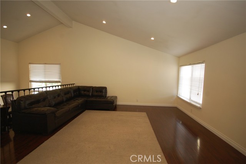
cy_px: 82
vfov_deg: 77.2
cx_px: 123
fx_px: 102
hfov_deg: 100.5
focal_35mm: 15
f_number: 4
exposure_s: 1/60
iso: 400
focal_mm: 10
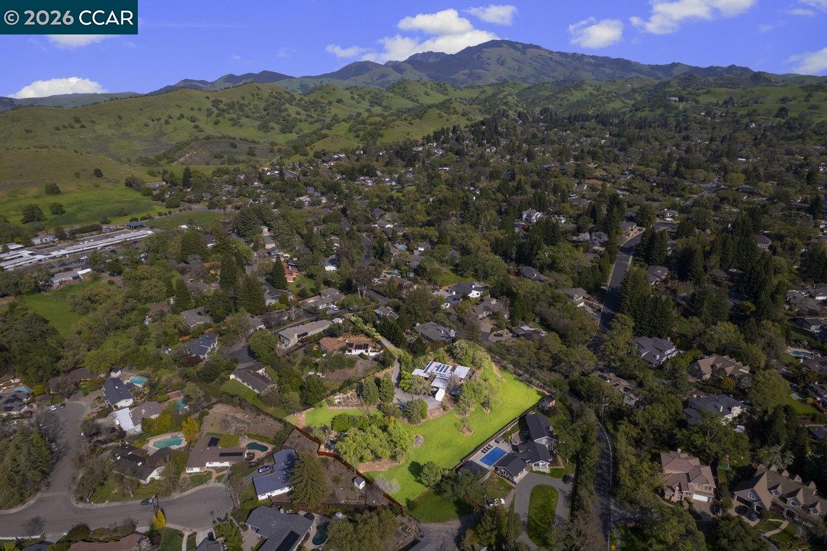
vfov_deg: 57.2
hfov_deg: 78.6
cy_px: 276
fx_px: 505
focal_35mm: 22
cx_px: 414
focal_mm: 8.38
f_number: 2.8
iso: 130
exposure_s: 1/2000
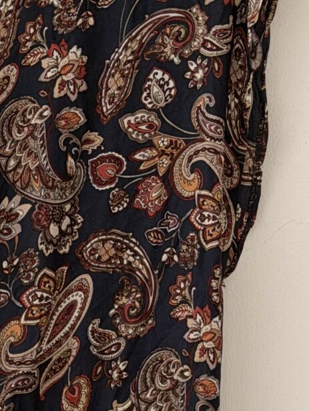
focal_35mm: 199
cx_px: -96
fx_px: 2368
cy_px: 594
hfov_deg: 7.4
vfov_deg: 9.7
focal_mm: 6.76
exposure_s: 1/359
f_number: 1.78
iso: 80
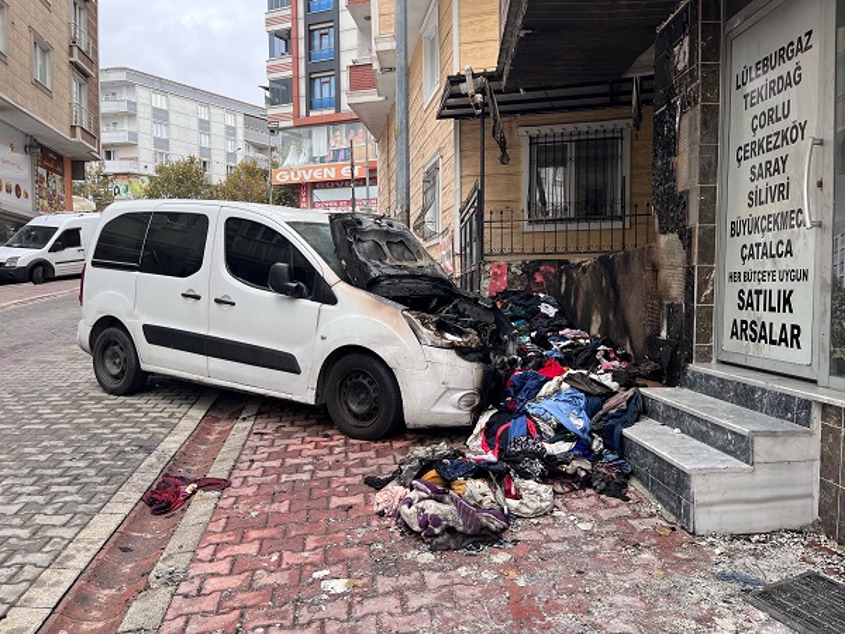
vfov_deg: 53.1
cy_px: 317
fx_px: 635
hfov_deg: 67.3
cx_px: 422
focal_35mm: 26
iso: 50
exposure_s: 1/432
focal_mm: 5.1
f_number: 1.6
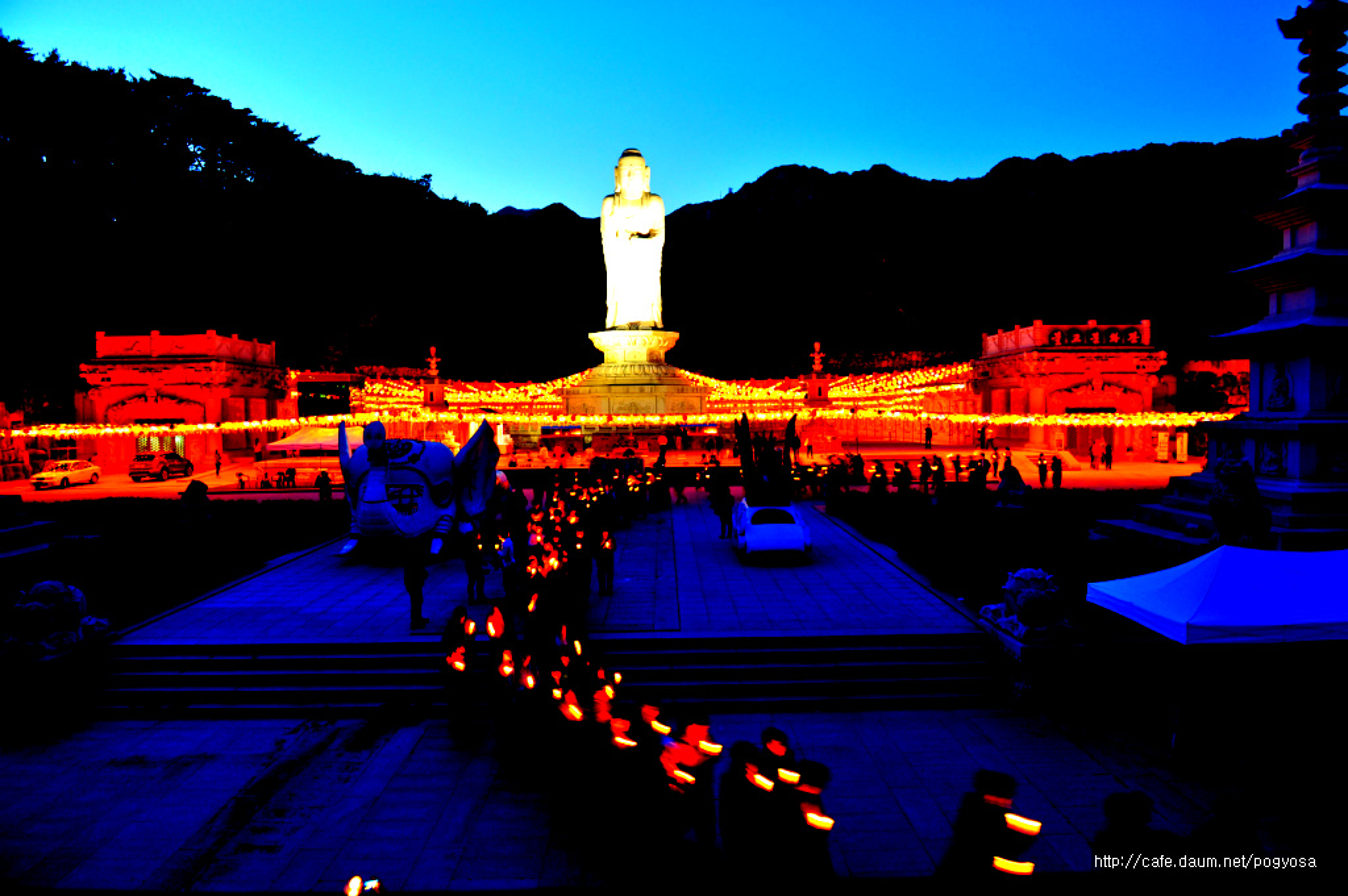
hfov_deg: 73.8
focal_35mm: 24
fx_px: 898
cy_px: 448
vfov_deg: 53.1
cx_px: 674
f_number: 5
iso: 1000
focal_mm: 24
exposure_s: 1/3
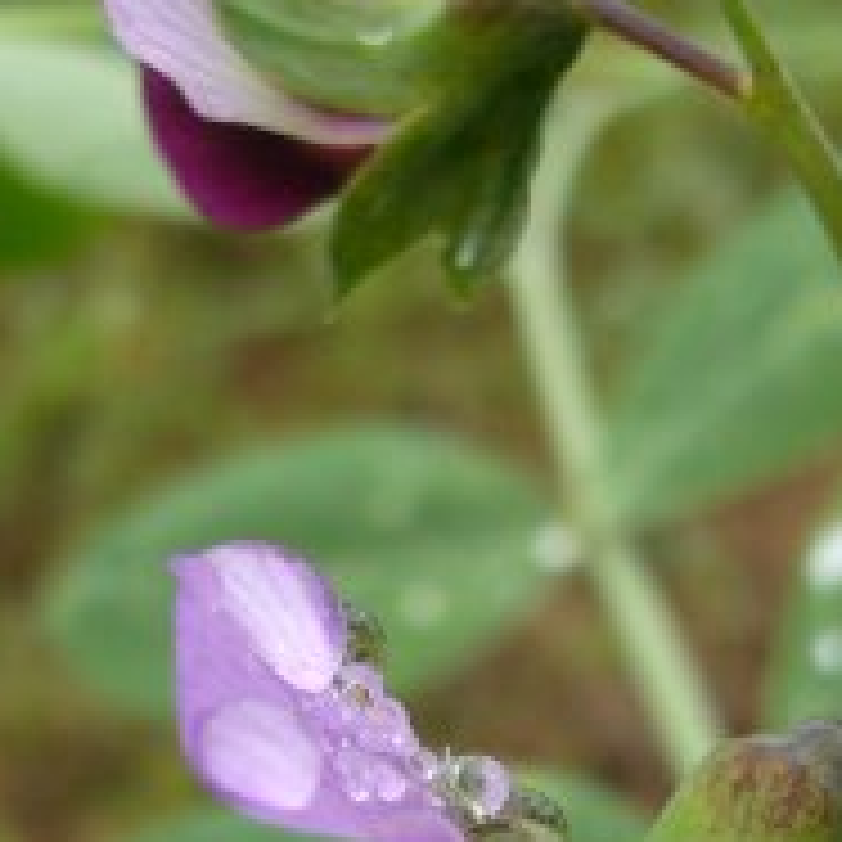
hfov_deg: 16.4
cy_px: 648
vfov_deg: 16.3
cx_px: 428
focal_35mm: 106
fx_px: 2917
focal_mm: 5.8
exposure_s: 1/500
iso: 100
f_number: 2.8
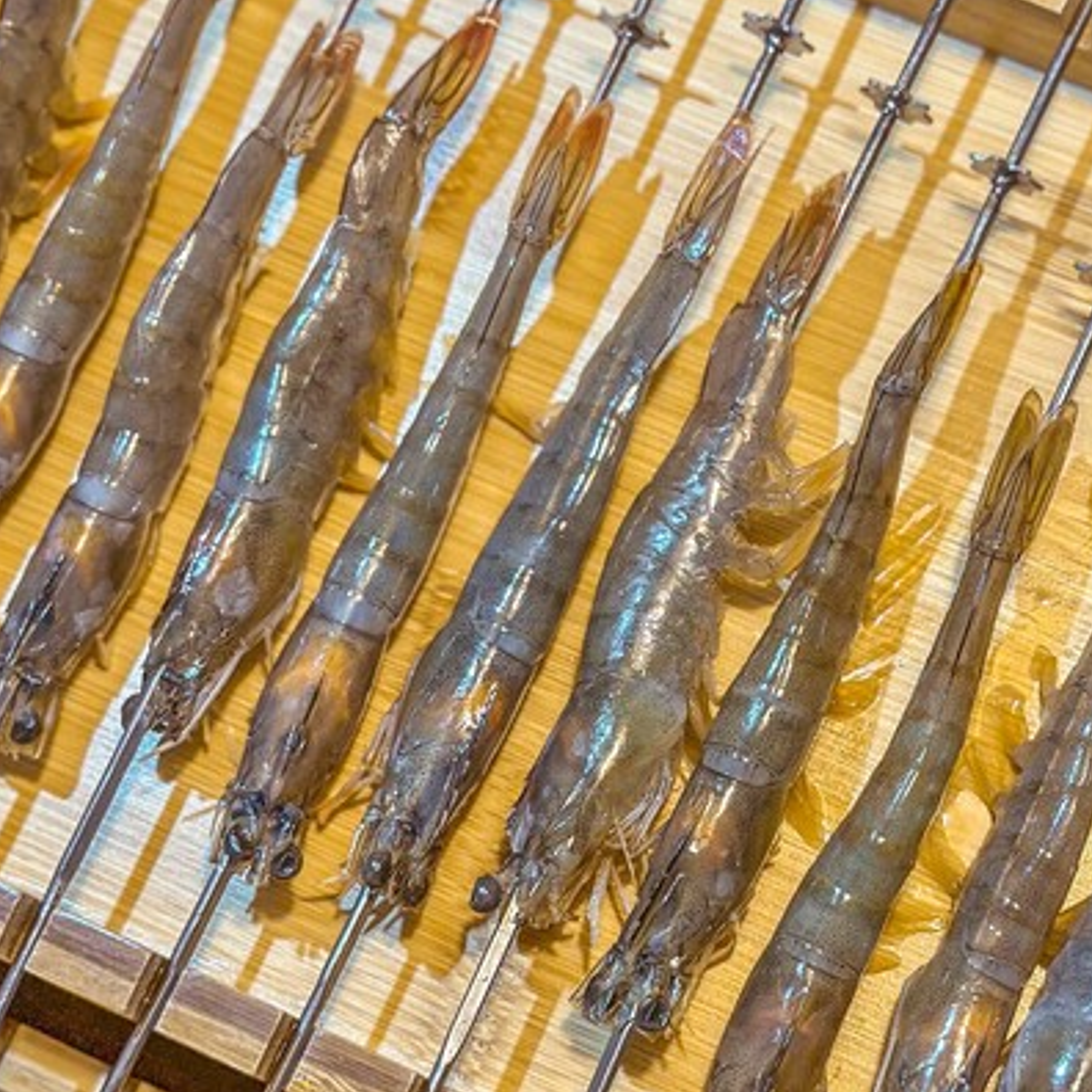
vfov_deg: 19.1
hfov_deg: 19.1
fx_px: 3248
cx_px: 630
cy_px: 637
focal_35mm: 91
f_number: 1.8
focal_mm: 6.86
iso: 160
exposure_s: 1/60
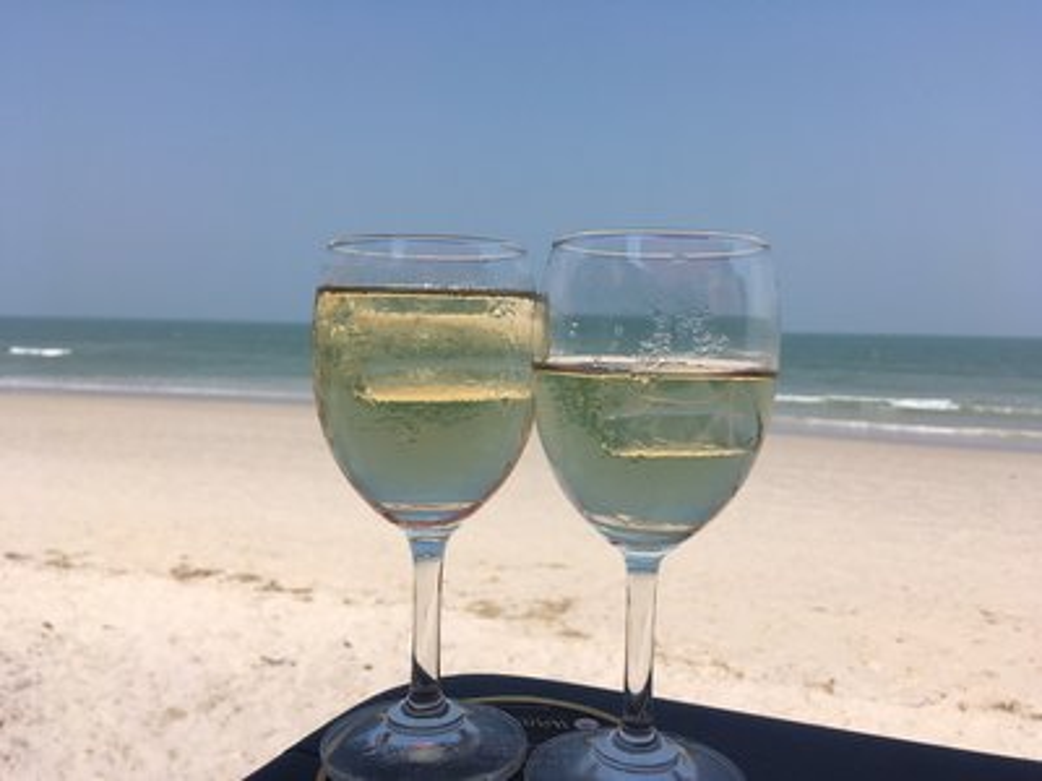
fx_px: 873
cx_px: 521
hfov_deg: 61.7
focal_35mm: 29
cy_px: 390
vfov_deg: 48.2
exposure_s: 1/2564
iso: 25
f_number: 2.2
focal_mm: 4.15
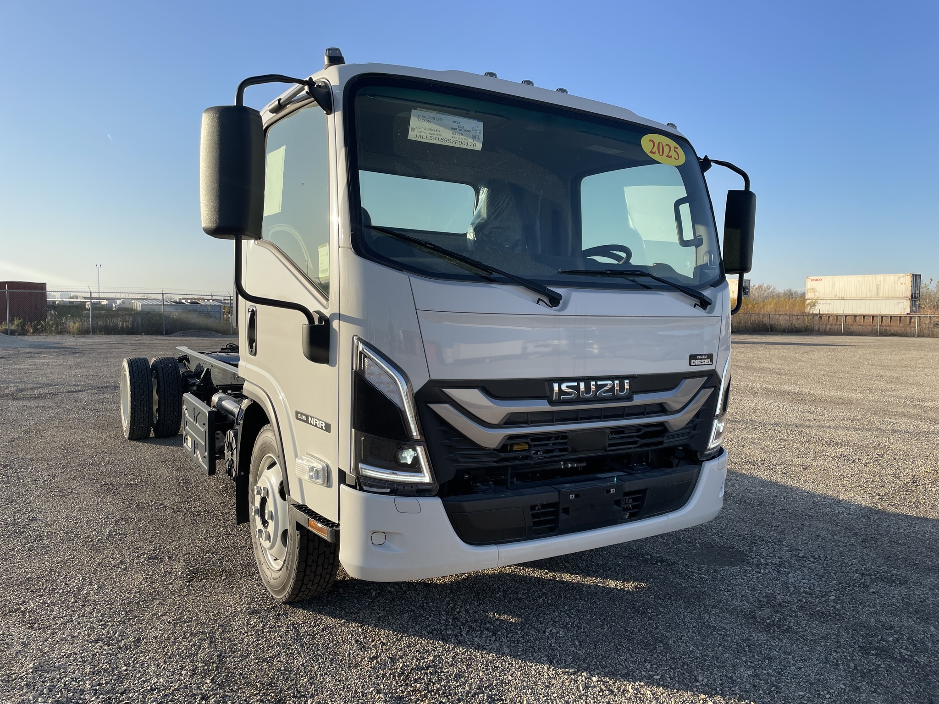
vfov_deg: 53.1
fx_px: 705
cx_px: 470
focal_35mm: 26
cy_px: 352
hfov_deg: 67.3
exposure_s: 1/2212
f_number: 1.6
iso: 32
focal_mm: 4.2
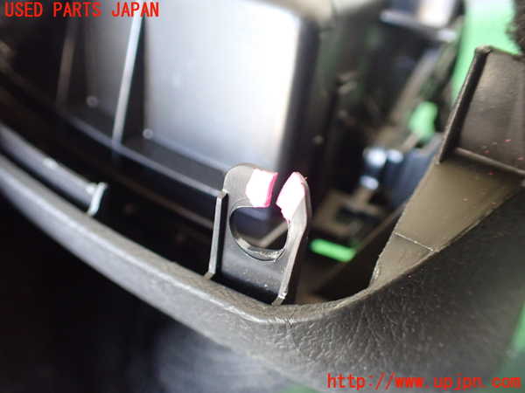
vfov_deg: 46.8
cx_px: 262
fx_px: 455
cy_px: 196
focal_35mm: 30
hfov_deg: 60.0
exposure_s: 1/40
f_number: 2.3
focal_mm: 5.4
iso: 800
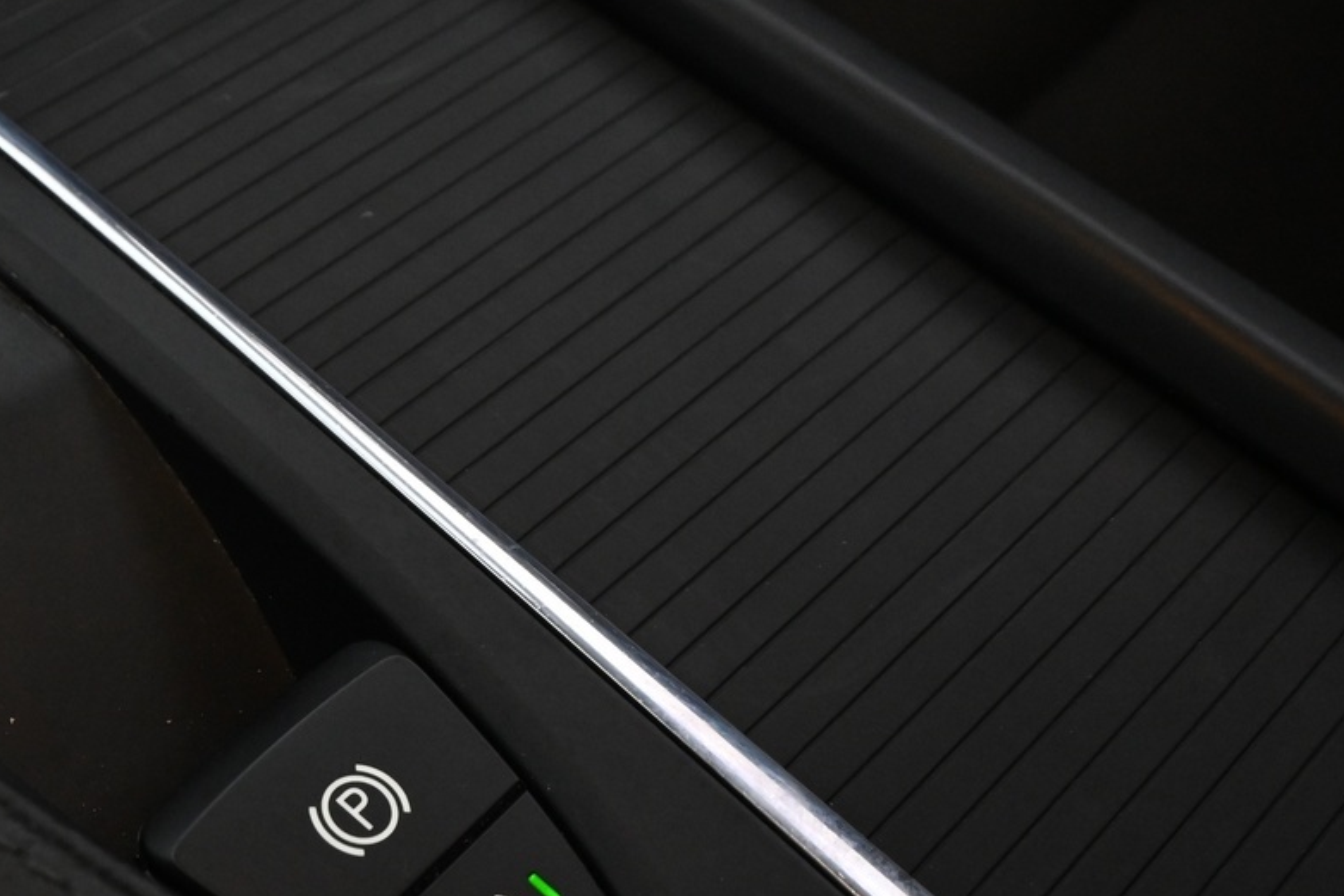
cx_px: 91
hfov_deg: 33.4
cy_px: 483
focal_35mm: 56
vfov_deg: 24.2
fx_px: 2091
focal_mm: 18
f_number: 5
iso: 2000
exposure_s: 1/30
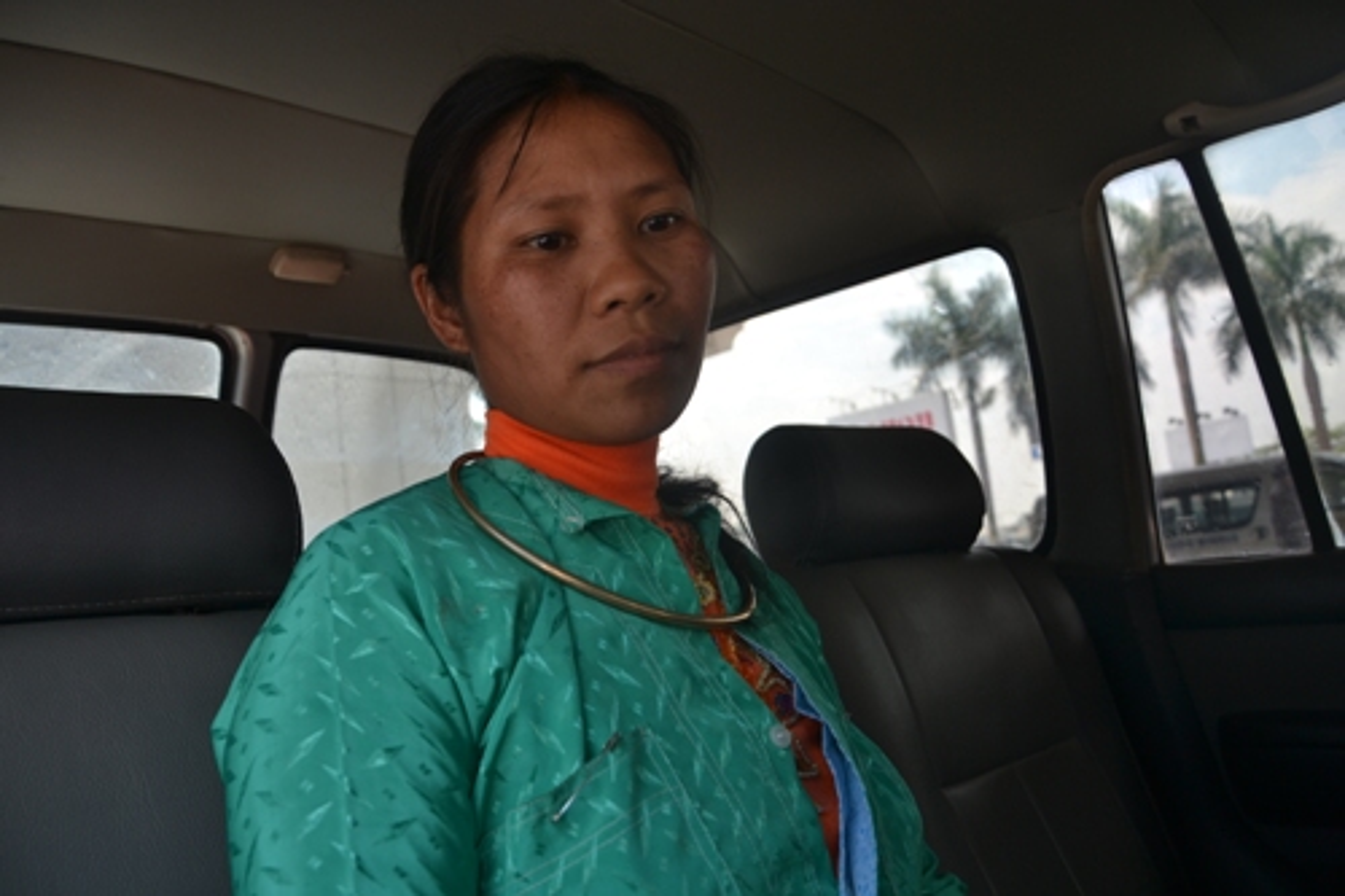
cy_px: 448
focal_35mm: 27
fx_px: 1008
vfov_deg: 47.9
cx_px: 672
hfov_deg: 67.4
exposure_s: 1/160
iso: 100
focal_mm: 18
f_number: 3.5
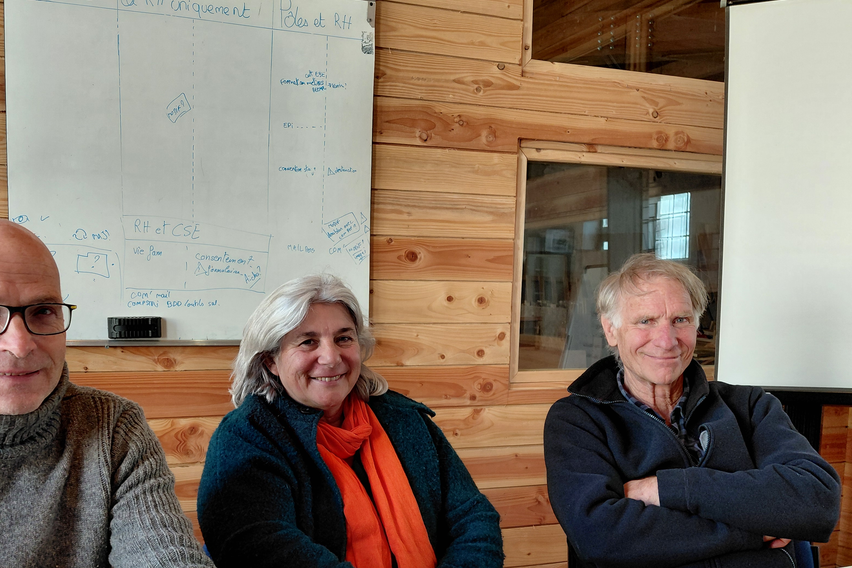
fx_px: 805
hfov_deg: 55.1
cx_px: 315
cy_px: 383
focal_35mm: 34
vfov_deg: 38.4
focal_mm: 4.69
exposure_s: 1/100
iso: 80
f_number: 1.8
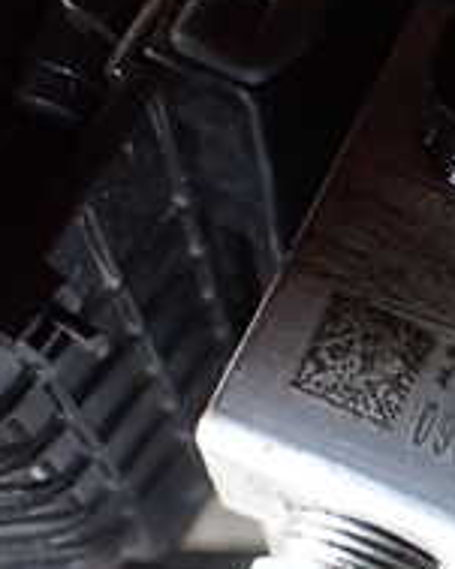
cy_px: 470
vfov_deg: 20.3
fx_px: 1567
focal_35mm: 93
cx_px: 699
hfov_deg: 15.2
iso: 800
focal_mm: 5.4
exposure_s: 1/30
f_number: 2.3
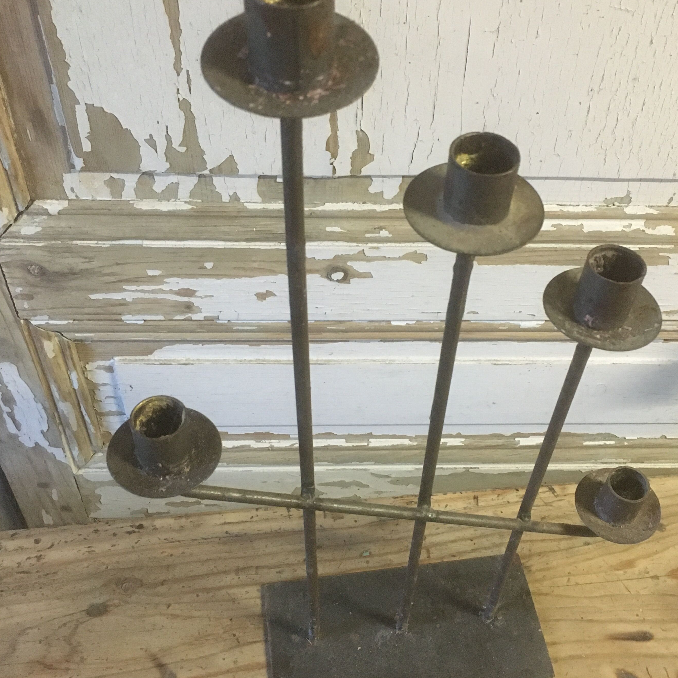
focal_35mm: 39
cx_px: 384
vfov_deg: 42.8
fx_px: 864
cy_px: 354
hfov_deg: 42.7
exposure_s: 1/17
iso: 320
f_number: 2.2
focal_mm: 4.15
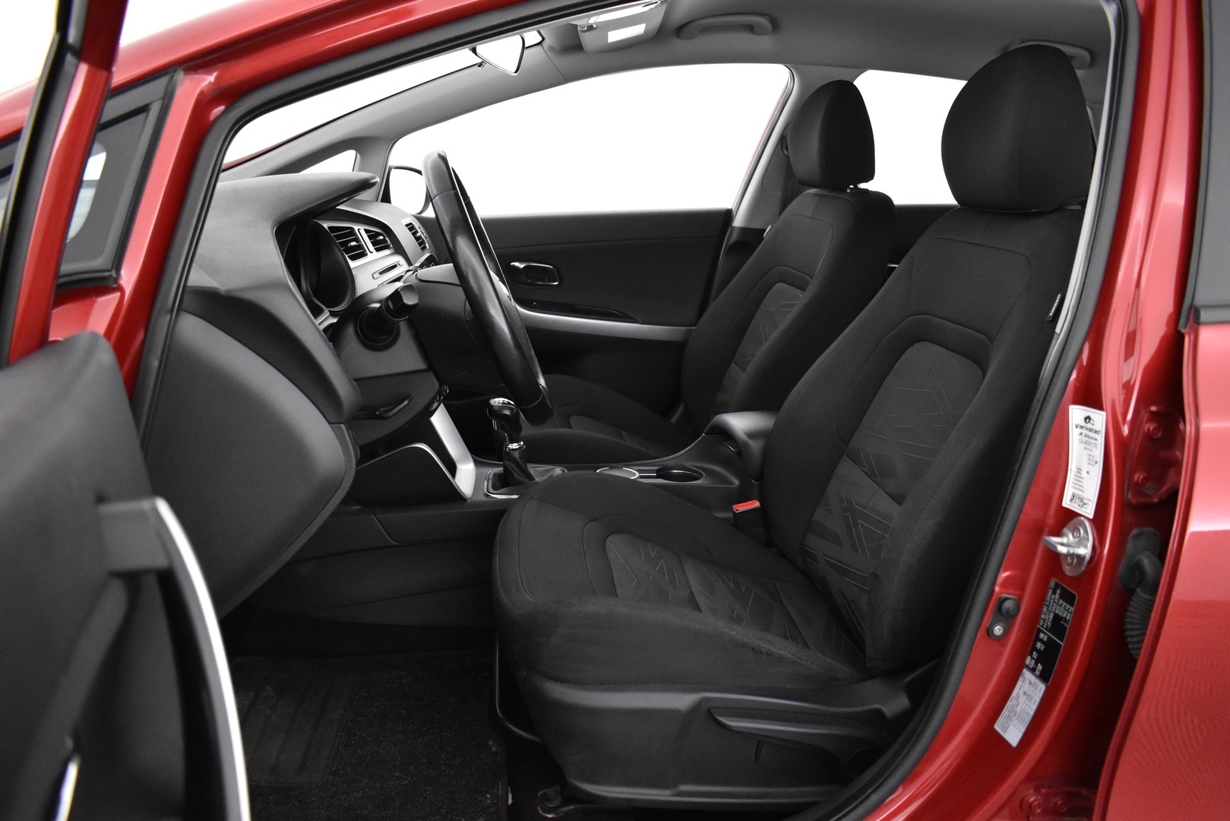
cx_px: 615
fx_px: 923
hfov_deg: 67.4
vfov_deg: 47.9
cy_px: 410
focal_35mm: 27
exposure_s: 1/50
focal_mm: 18
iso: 3200
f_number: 3.5
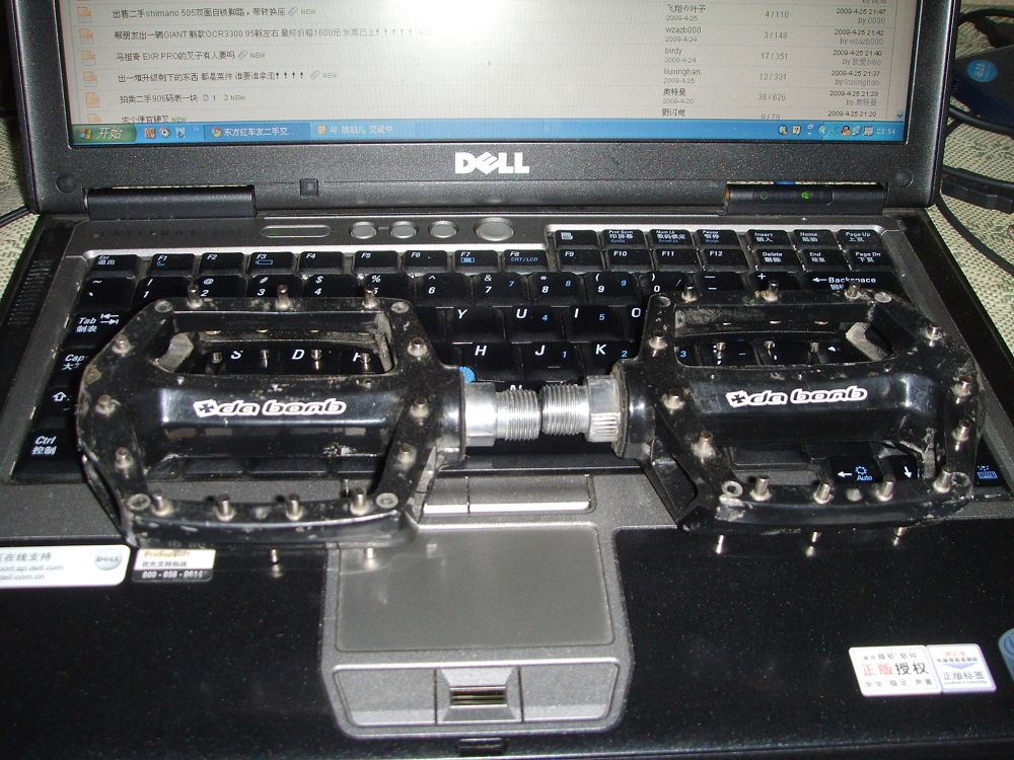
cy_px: 380
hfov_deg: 47.9
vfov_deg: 36.8
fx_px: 1142
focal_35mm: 39
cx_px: 507
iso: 100
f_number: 3.5
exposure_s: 1/45
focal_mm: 6.6
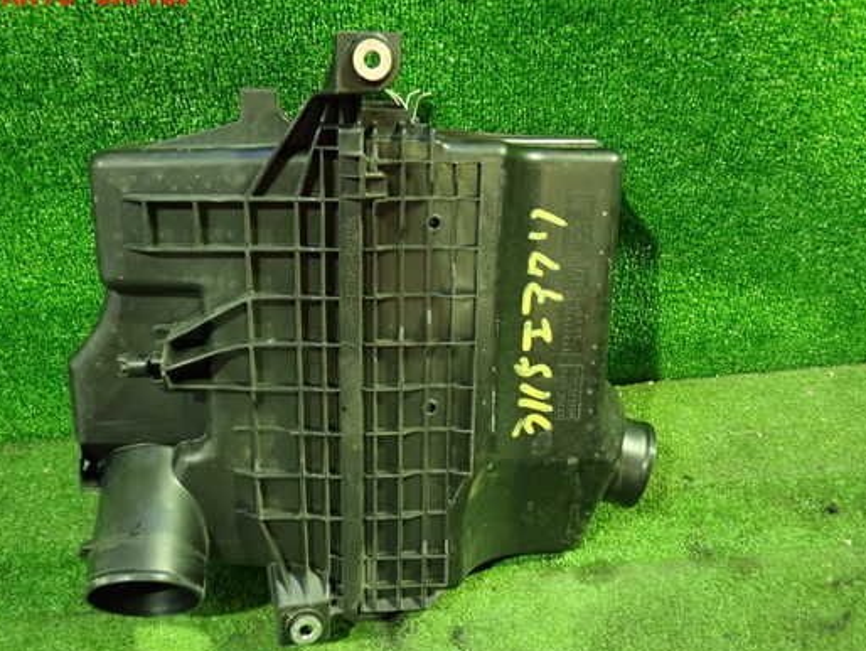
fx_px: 876
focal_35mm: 35
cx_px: 386
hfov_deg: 52.5
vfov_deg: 40.7
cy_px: 352
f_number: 2.3
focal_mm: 5.4
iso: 800
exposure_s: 1/15
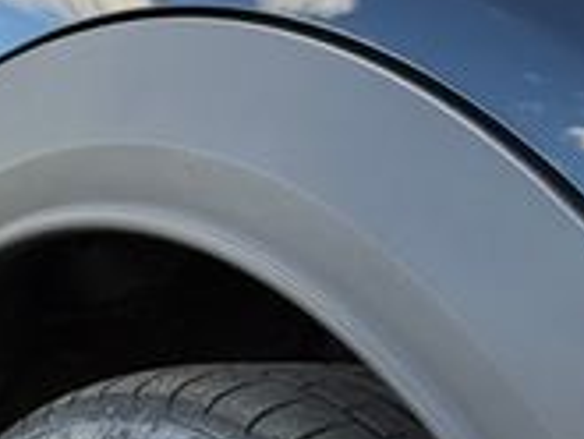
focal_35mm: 137
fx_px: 2313
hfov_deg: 14.0
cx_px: -117
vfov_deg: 10.7
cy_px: 492
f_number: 1.78
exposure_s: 1/475
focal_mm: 6.76
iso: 100
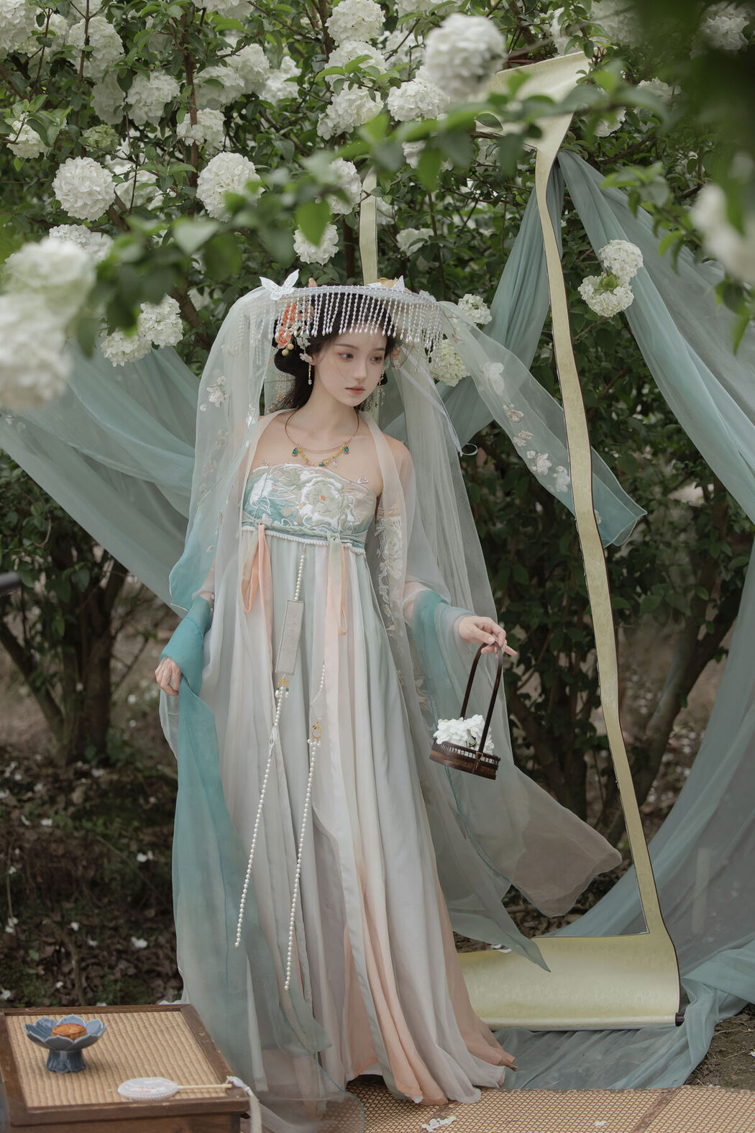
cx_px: 378
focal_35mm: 69
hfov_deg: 19.7
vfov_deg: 29.2
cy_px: 566
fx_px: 2170
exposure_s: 1/1600
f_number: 2.8
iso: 250
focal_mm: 70
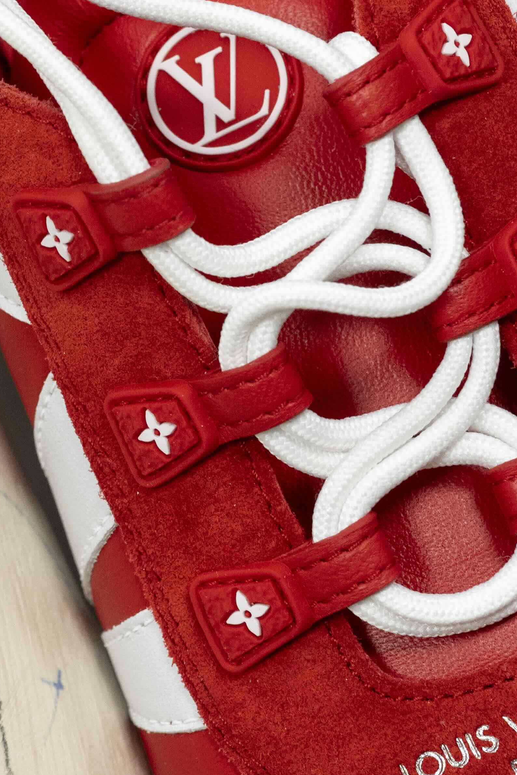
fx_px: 3985
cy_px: 321
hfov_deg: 7.4
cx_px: 111
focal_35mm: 185
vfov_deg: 11.1
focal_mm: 55
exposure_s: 1/80
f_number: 6.3
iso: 1000
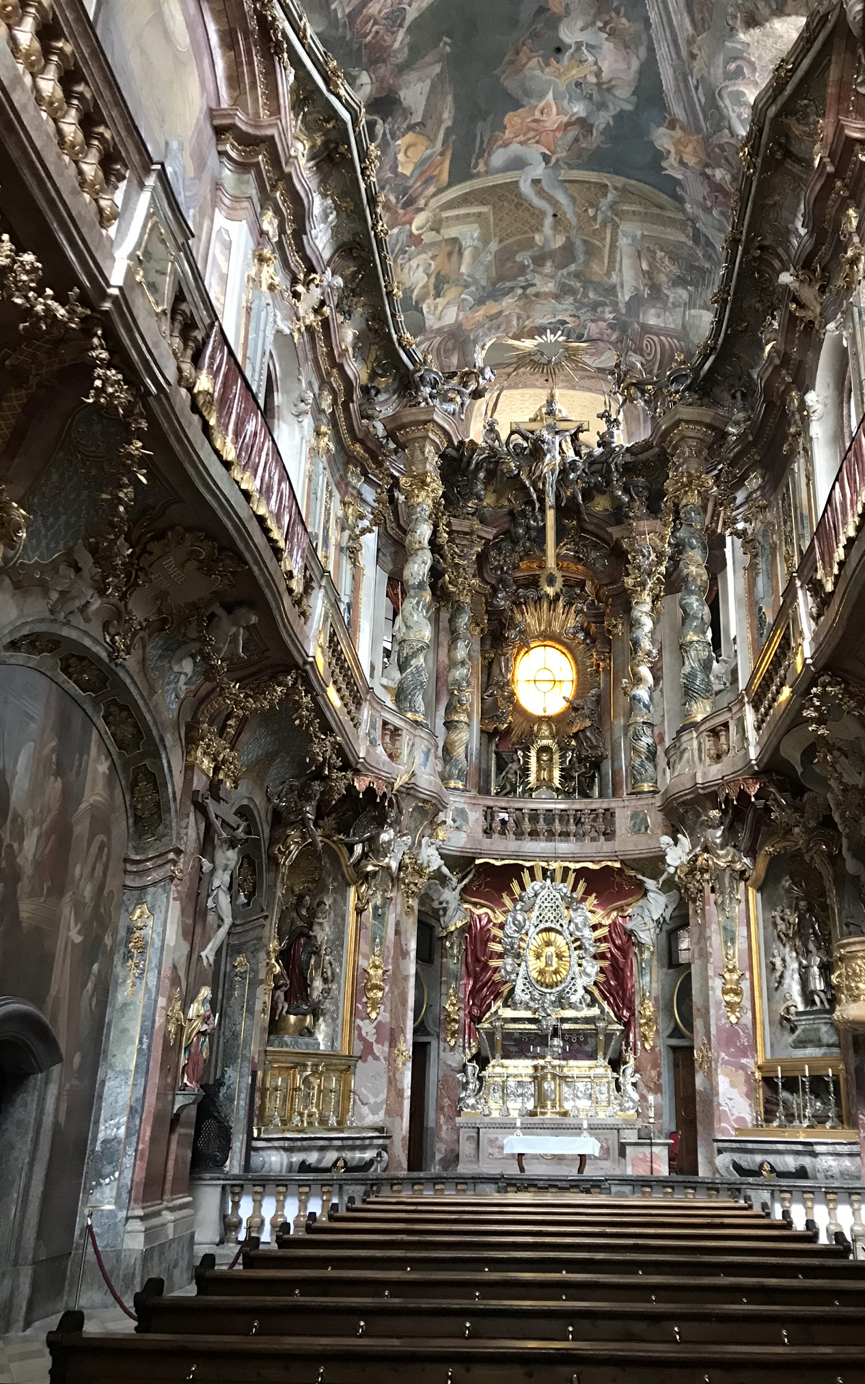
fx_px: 1132
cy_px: 687
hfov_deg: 41.6
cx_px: 516
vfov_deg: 62.9
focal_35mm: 30
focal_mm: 3.99
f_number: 1.8
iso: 100
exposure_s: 1/17
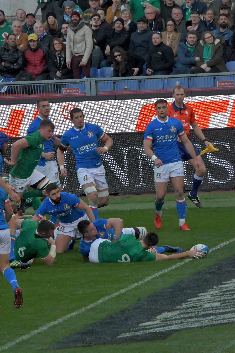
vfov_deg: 3.0
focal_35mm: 690
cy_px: 176
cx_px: 118
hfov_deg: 2.0
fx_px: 6756
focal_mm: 460
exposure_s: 1/640
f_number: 20
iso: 6400
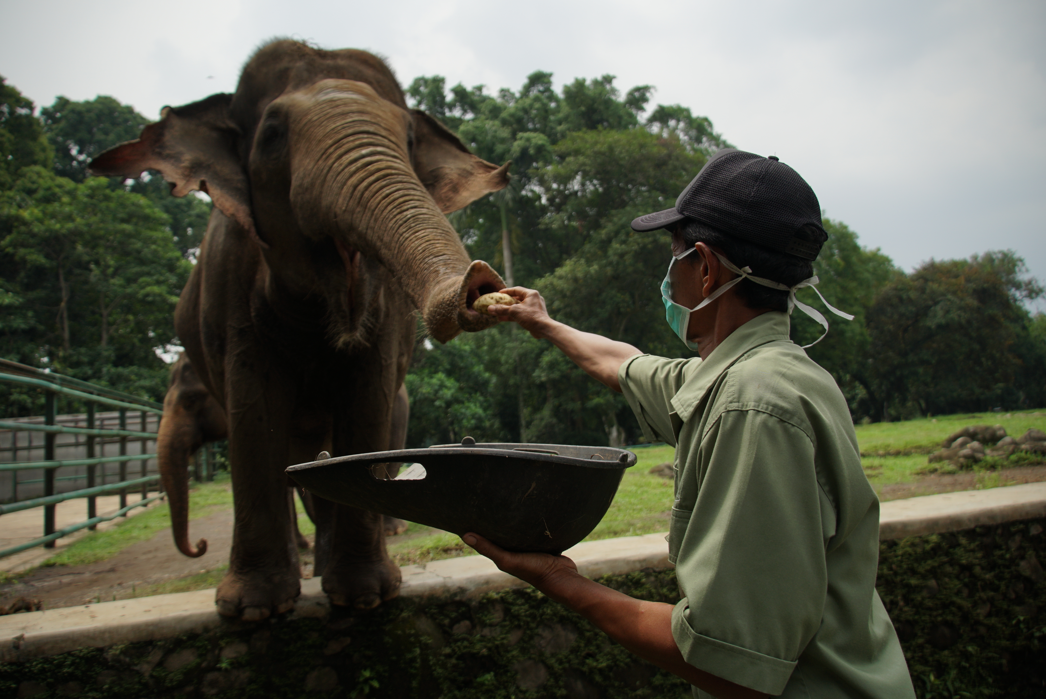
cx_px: 523
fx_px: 785
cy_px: 350
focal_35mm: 27
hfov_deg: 67.4
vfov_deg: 48.0
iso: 100
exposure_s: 1/1000
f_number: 3.5
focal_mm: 18
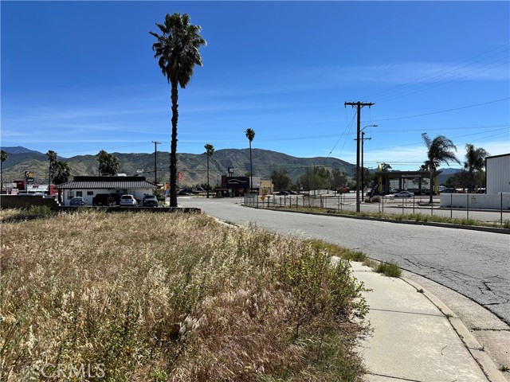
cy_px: 191
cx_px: 255
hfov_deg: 71.6
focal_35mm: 24
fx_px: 354
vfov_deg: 56.8
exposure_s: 1/6623
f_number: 1.78
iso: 80
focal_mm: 6.86
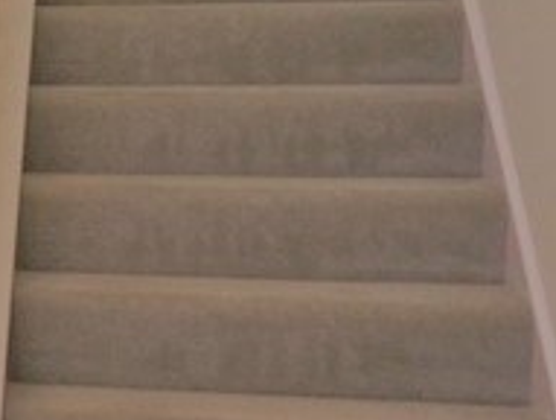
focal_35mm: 97
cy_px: 58
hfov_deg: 18.1
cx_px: -271
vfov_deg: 15.2
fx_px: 1561
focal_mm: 4.15
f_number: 2.2
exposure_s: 1/30
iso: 32
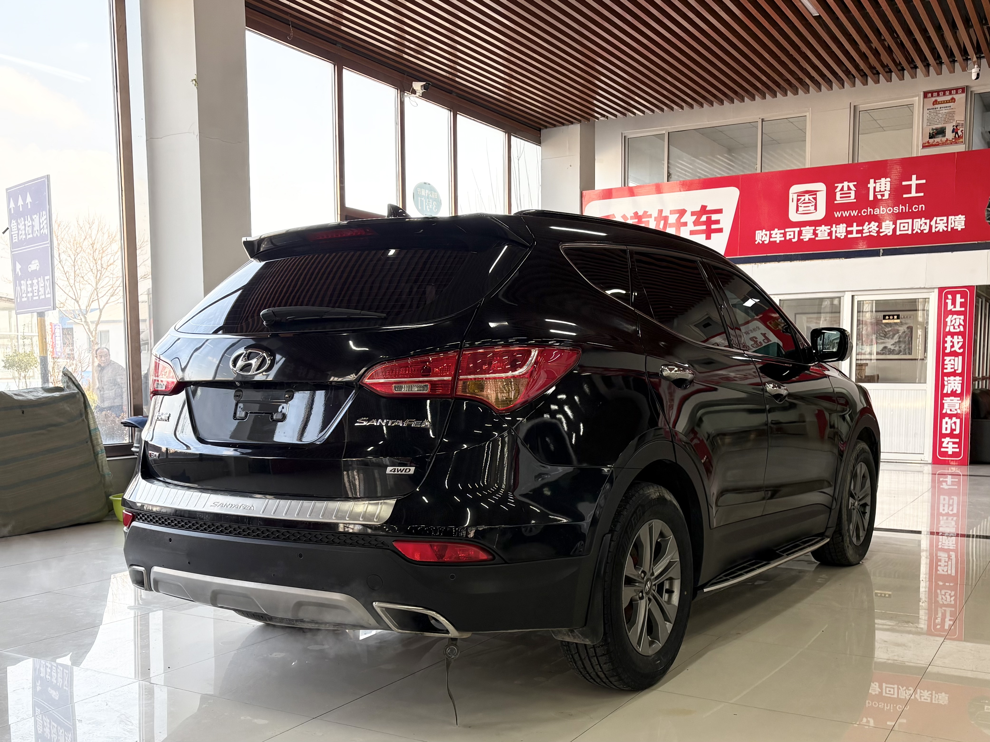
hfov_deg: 67.3
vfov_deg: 53.1
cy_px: 371
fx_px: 744
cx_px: 495
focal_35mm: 26
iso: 64
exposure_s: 1/225
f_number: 1.6
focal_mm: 5.96
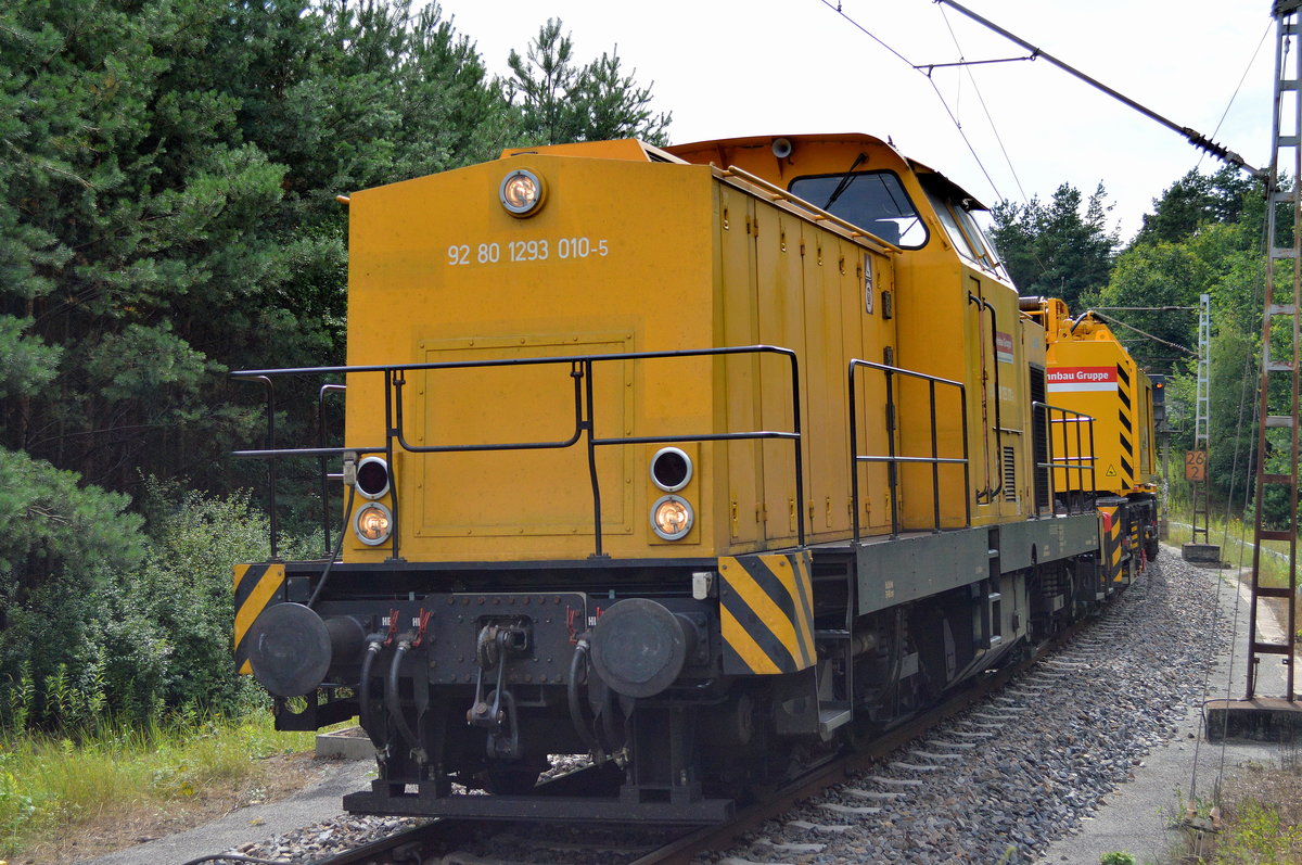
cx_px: 651
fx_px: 1734
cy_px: 432
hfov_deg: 41.2
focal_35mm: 48
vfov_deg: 28.0
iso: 400
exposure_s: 1/1250
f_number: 4.8
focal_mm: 32
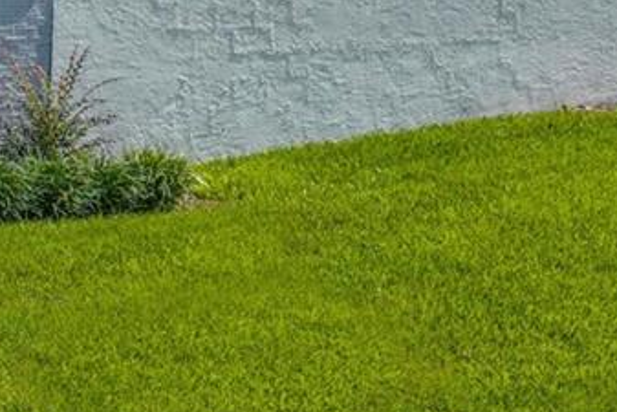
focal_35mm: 133
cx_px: -410
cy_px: -55
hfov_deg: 14.1
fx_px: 2280
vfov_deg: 10.2
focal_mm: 14.45
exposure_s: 1/3200
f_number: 2.8
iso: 200
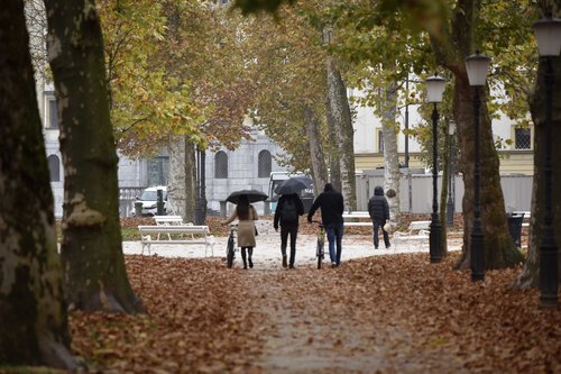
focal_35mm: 200
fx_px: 3115
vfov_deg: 6.9
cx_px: 280
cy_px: 187
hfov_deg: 10.3
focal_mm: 200
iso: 800
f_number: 4
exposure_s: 1/400
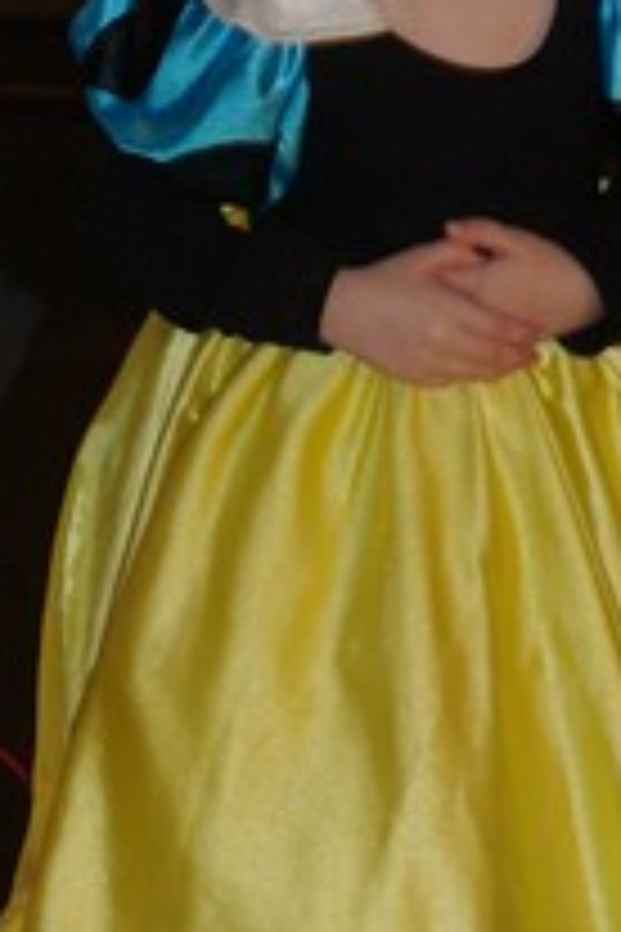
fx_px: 9625
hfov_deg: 3.7
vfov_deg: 5.5
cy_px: 666
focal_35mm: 372
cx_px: -470
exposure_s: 1/60
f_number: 5.6
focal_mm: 50
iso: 400
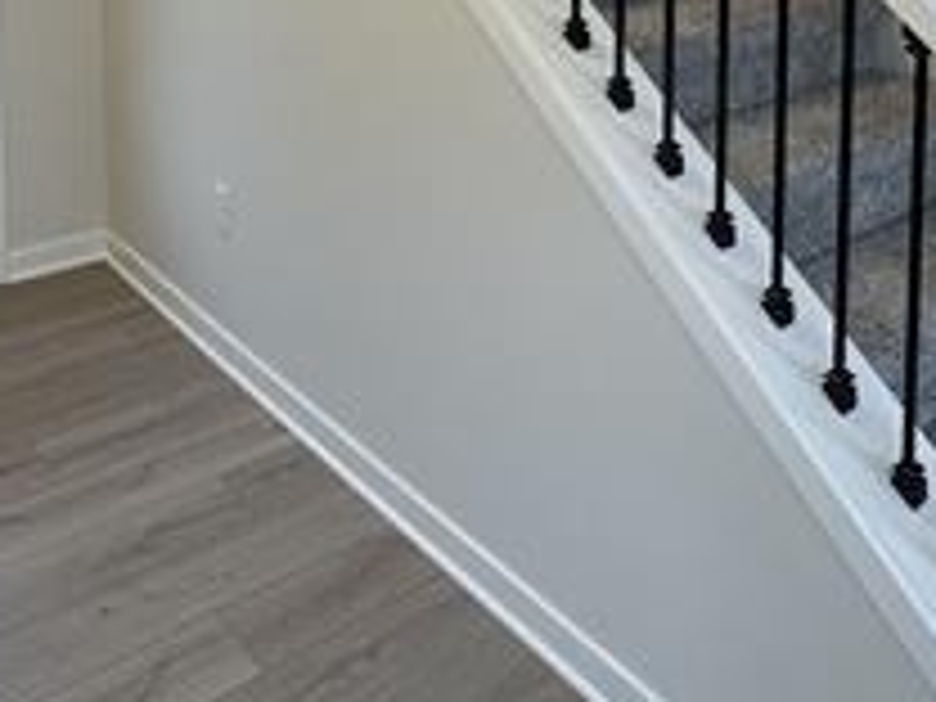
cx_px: 468
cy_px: -148
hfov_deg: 43.9
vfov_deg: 28.9
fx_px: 1163
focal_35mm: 43
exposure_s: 1/120
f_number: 2.2
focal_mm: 2.22
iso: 80
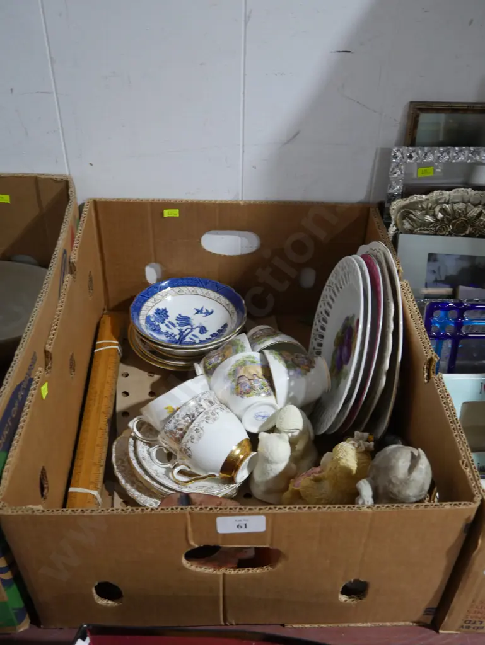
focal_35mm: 36
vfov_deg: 51.3
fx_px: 672
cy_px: 322
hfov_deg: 39.7
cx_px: 242
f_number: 4
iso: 1000
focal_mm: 18
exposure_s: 1/60
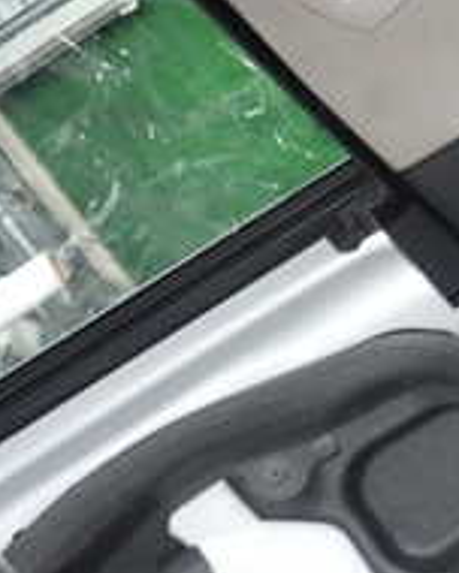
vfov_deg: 24.5
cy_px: 142
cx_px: 604
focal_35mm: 77
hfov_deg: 18.5
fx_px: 1308
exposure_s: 1/60
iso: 160
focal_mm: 4.5
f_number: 2
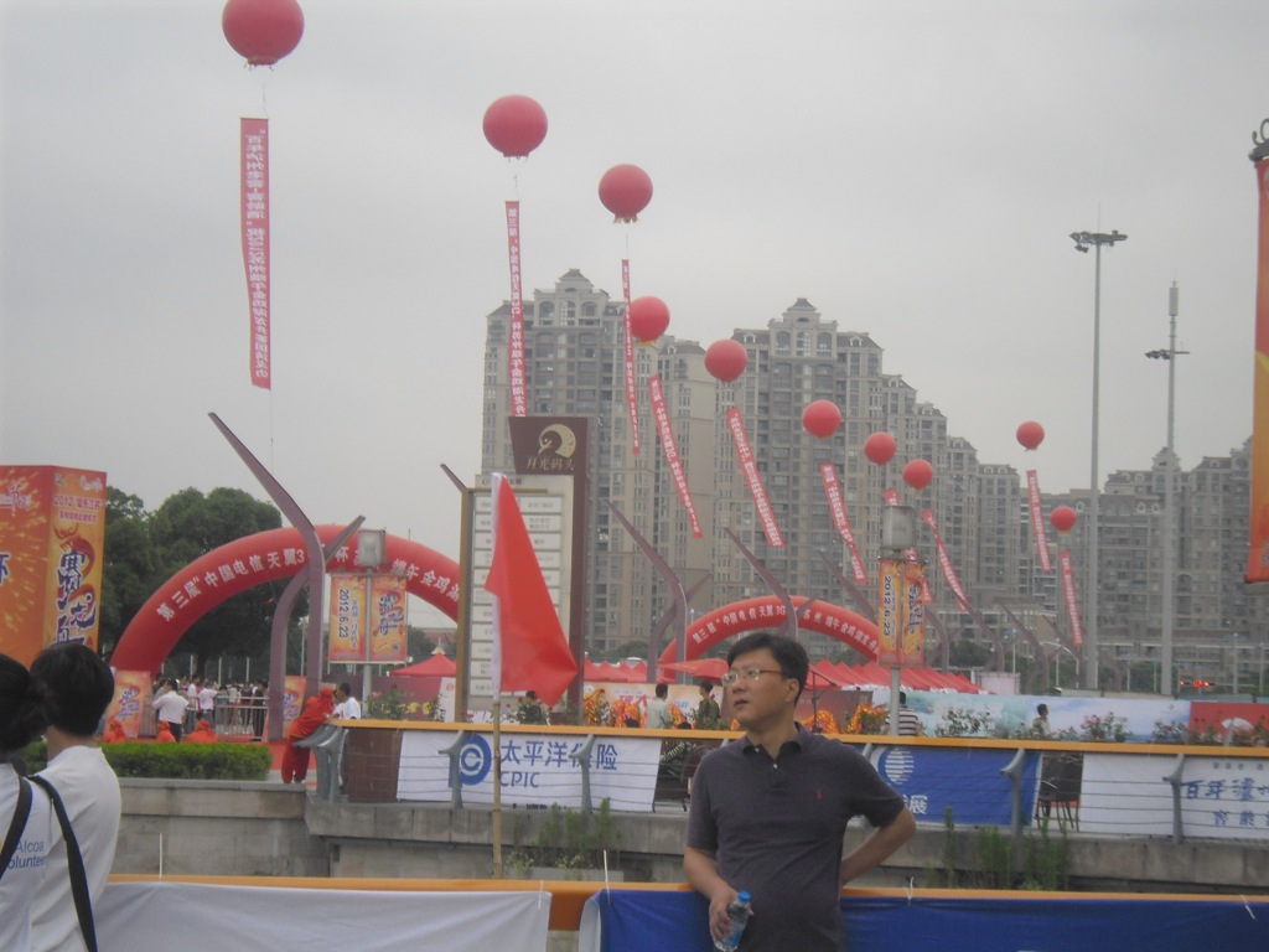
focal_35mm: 91
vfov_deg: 16.2
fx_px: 3336
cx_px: 634
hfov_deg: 21.5
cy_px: 476
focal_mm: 16.2
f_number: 5.9
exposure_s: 1/90
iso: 100
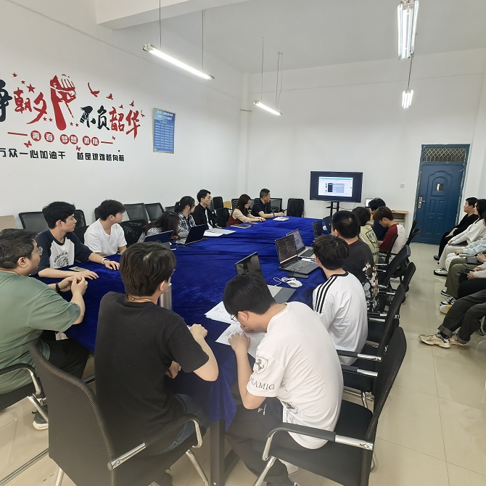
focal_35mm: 19
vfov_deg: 77.7
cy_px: 243
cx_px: 256
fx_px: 302
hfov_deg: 77.6
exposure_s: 1/50
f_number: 2.2
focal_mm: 1.95
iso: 320
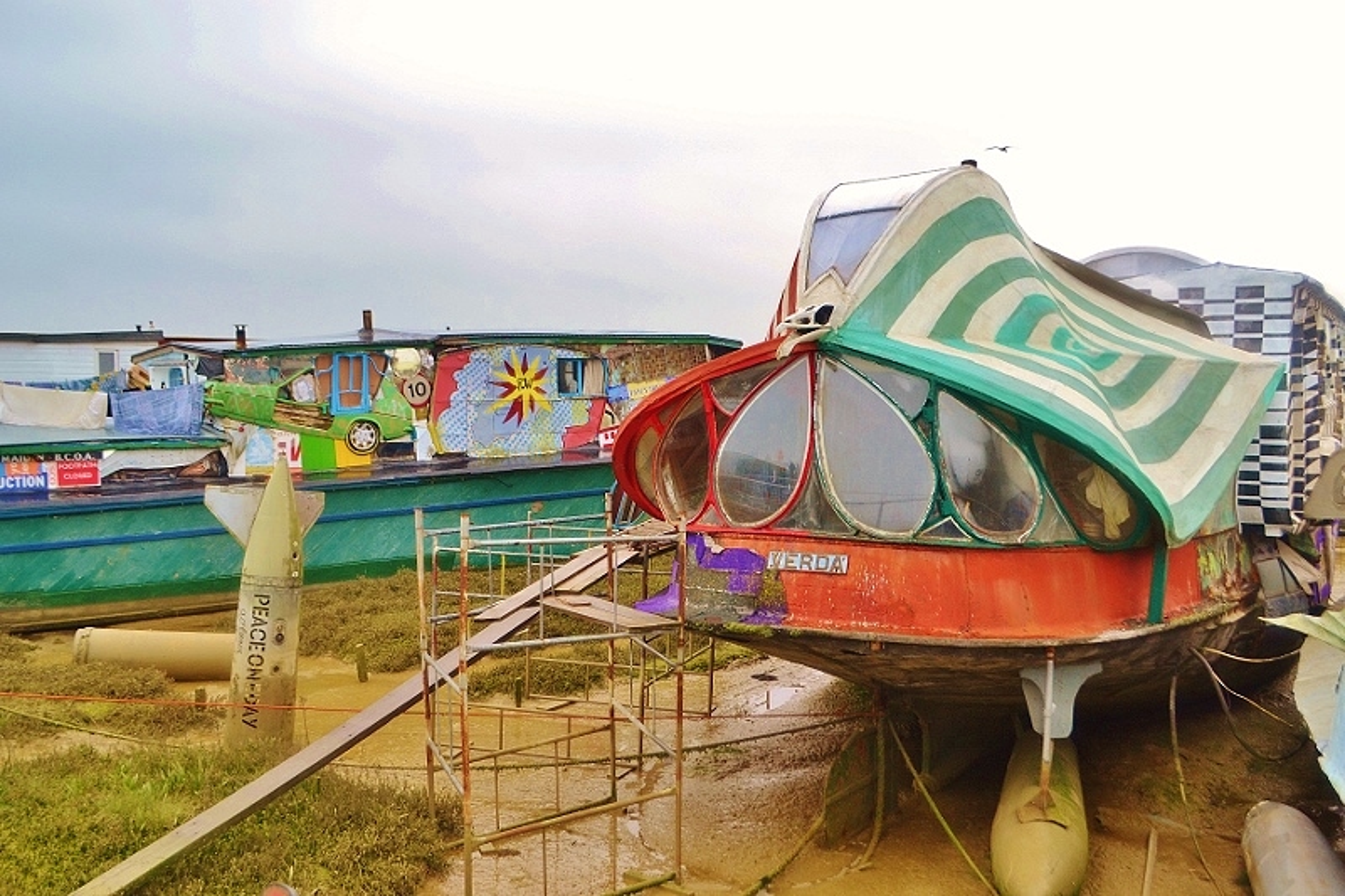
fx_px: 1233
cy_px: 448
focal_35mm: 33
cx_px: 672
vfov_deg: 40.0
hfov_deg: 57.2
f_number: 5.6
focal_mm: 22
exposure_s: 1/125
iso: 250
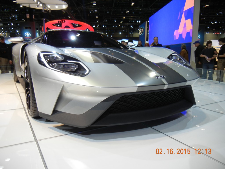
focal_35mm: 30
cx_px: 112
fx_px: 195
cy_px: 84
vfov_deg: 46.8
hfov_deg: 60.0
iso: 196
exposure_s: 1/60
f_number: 3.5
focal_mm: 5.4
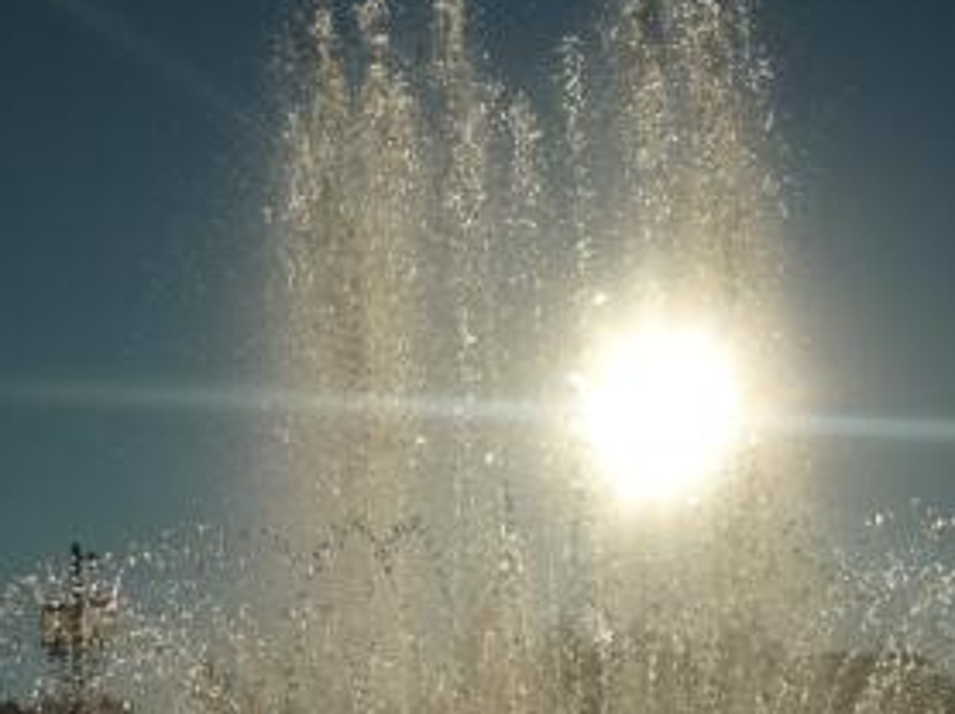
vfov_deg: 20.5
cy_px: 525
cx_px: 426
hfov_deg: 27.4
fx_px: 1957
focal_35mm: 71
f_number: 9
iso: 100
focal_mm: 7.2
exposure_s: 1/2000
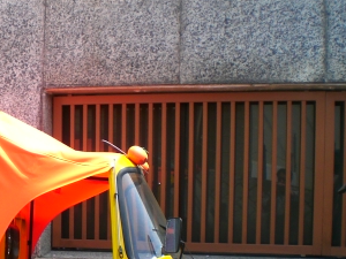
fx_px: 810
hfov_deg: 23.0
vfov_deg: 17.7
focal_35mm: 81
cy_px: 268
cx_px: -12
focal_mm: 6.3
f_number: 4.4
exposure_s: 1/160
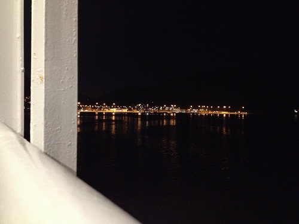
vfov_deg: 40.7
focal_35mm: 35
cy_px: 112
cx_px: 150
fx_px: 302
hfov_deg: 52.6
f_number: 2.4
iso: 800
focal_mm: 4.28
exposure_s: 1/15
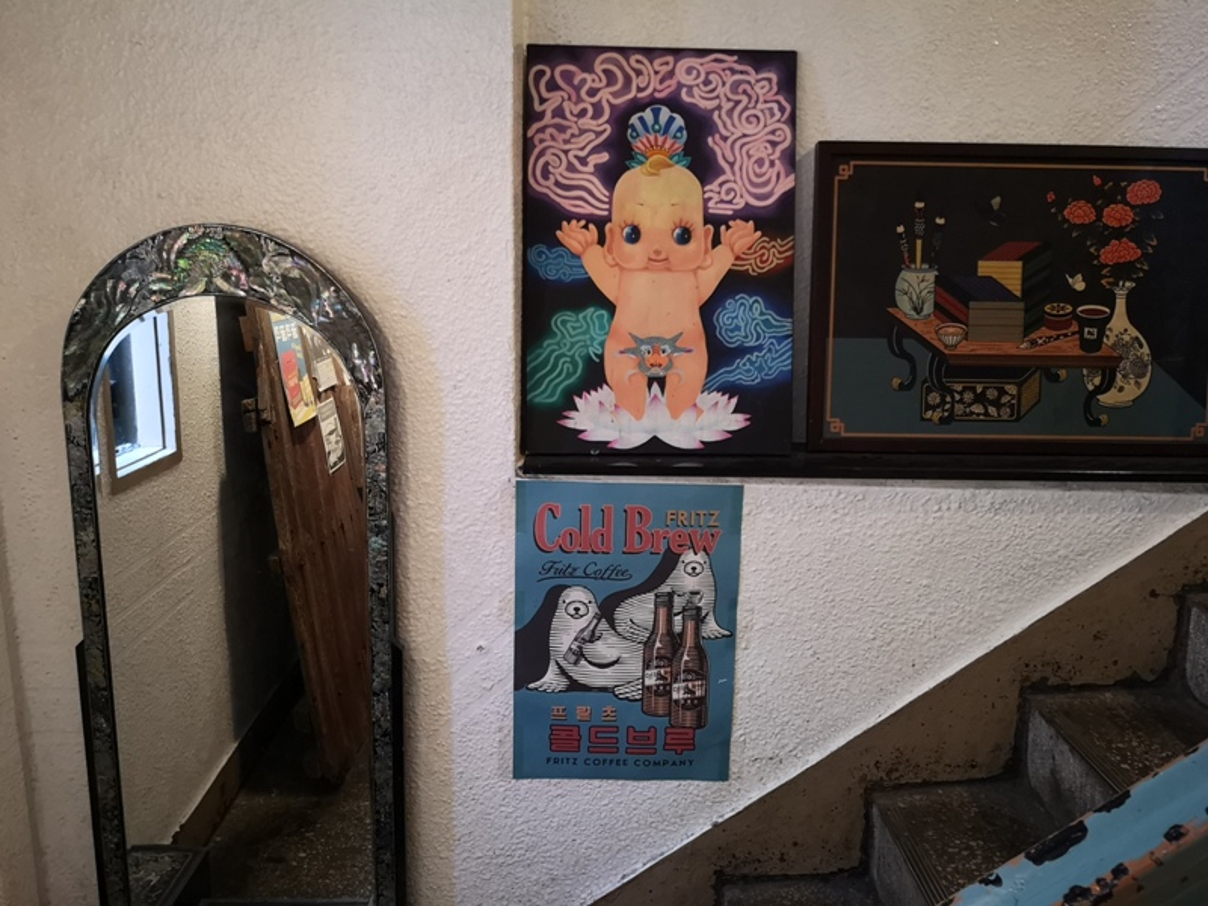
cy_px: 453
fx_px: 942
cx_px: 604
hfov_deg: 65.3
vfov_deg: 51.4
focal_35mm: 27
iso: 640
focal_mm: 3.95
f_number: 1.8
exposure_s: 1/25
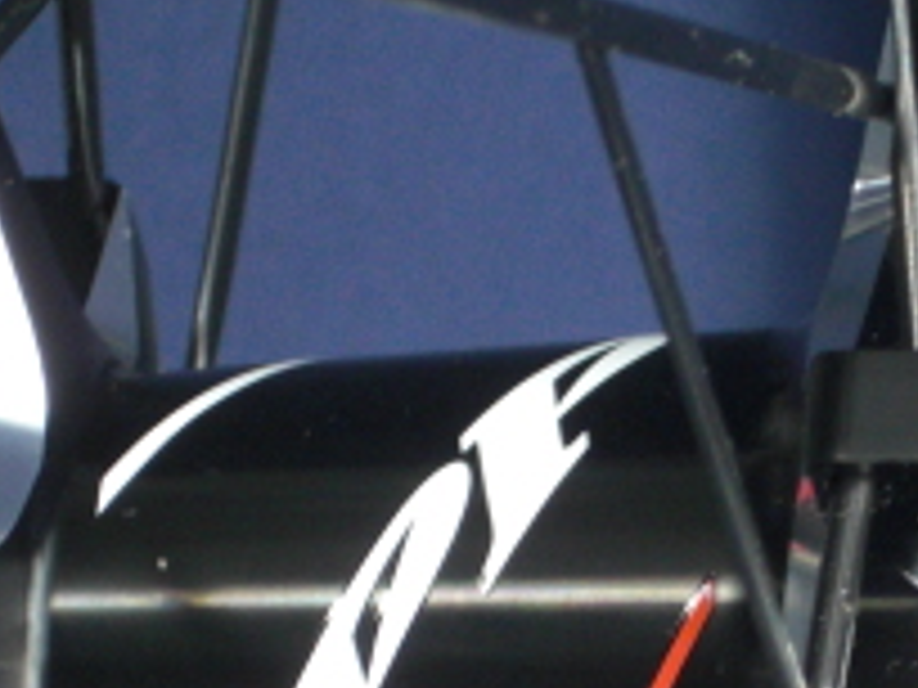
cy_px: 652
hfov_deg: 5.8
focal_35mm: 339
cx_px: 688
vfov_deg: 4.4
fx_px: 8990
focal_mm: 18.9
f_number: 5.3
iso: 200
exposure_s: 1/2.5
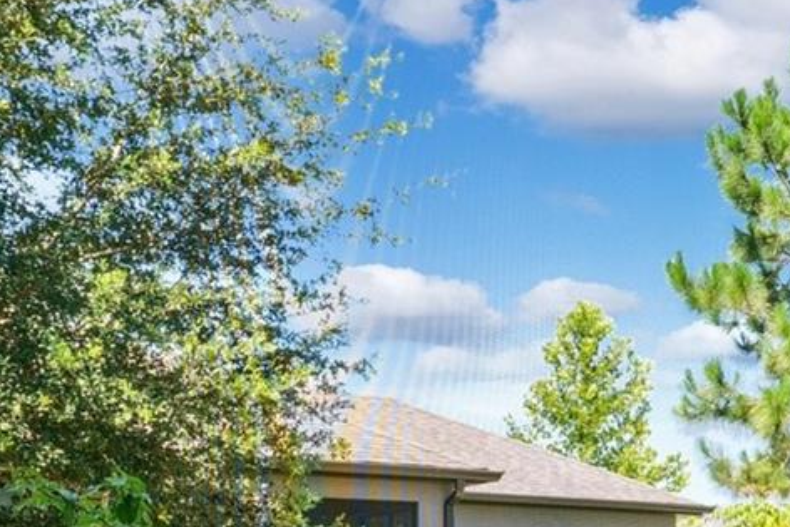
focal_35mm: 61
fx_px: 1339
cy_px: 619
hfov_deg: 32.1
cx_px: 611
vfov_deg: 20.9
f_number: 8
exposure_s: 1/20
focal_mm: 18
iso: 100
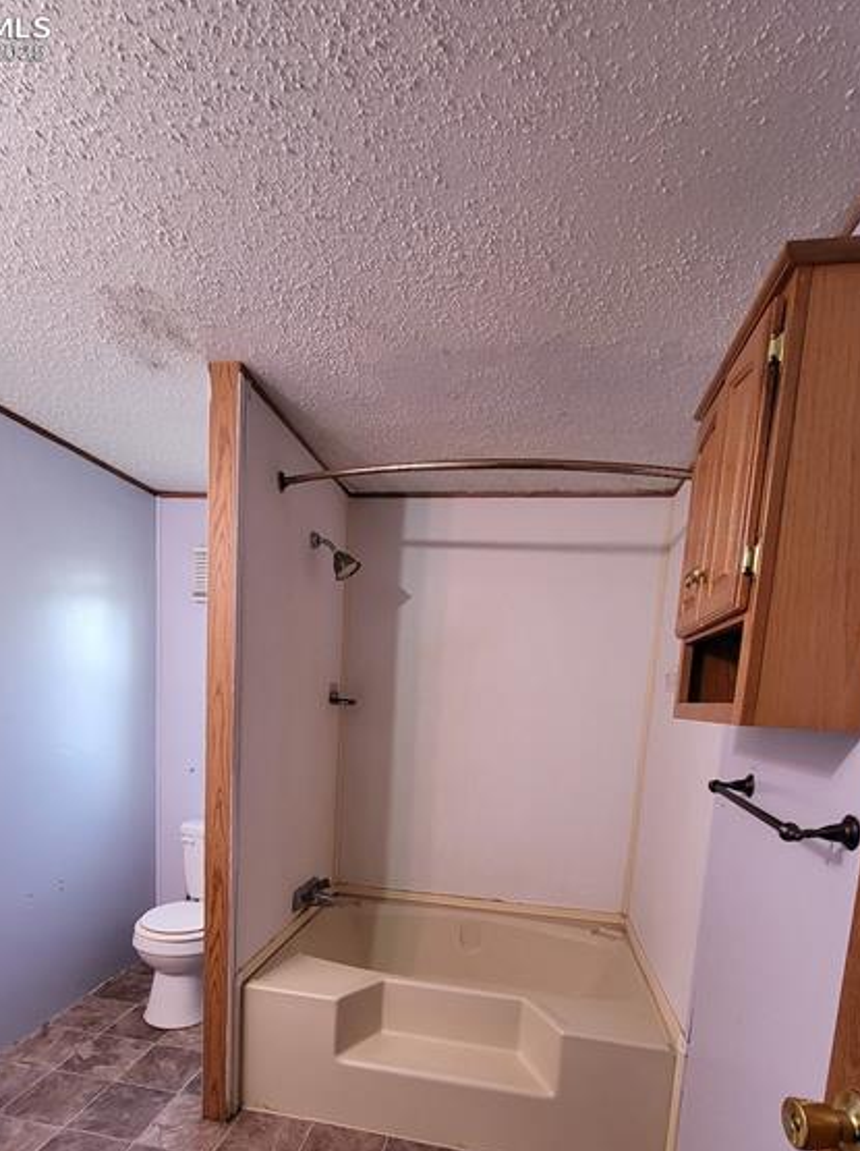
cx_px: 413
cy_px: 792
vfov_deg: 83.9
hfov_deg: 71.5
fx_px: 597
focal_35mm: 18
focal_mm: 1.74
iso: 250
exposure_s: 1/60
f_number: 2.2
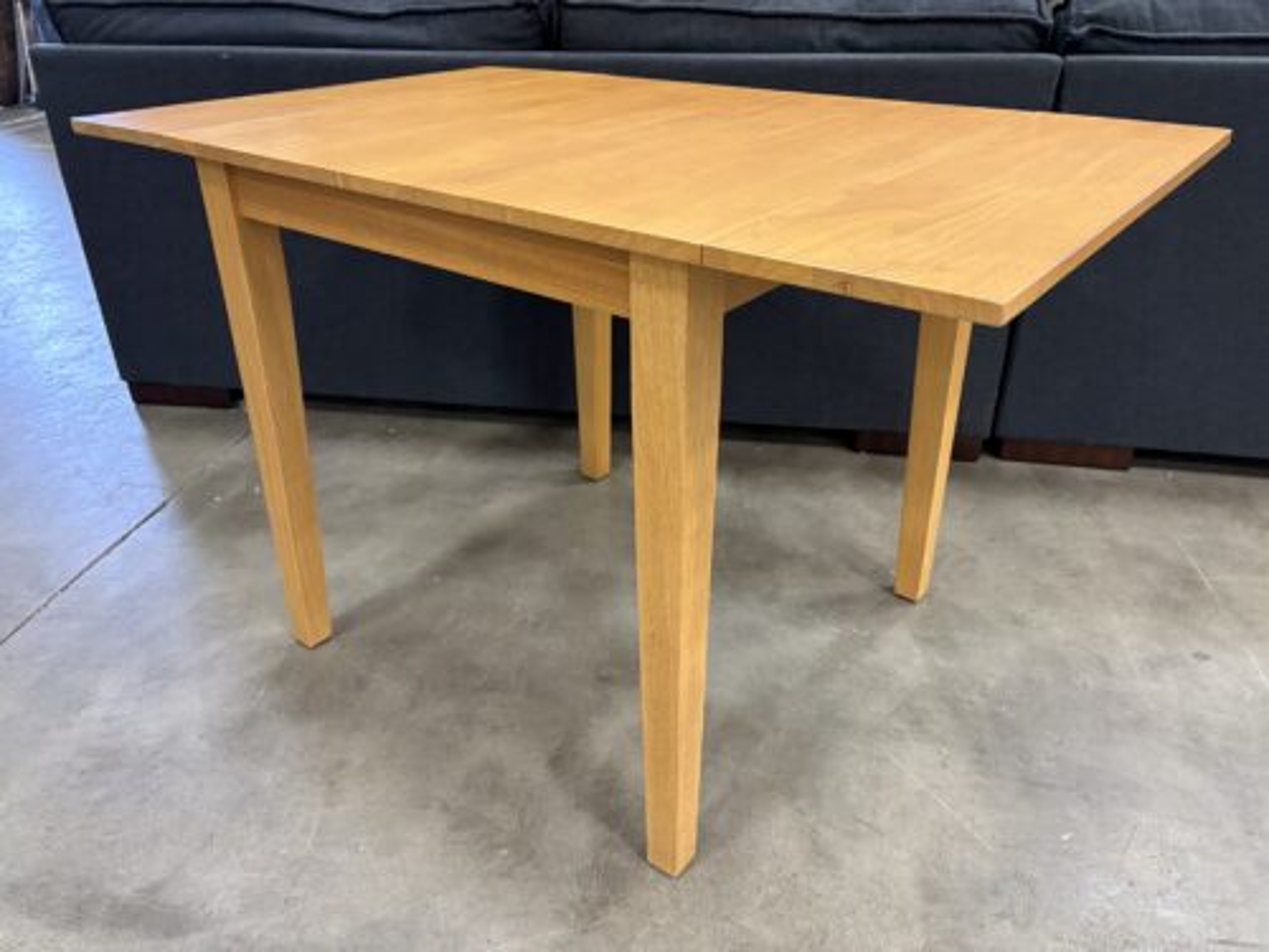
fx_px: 953
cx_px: 634
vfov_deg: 53.1
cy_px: 476
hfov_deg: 67.3
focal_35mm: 26
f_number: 1.6
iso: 500
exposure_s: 1/60
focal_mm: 5.96
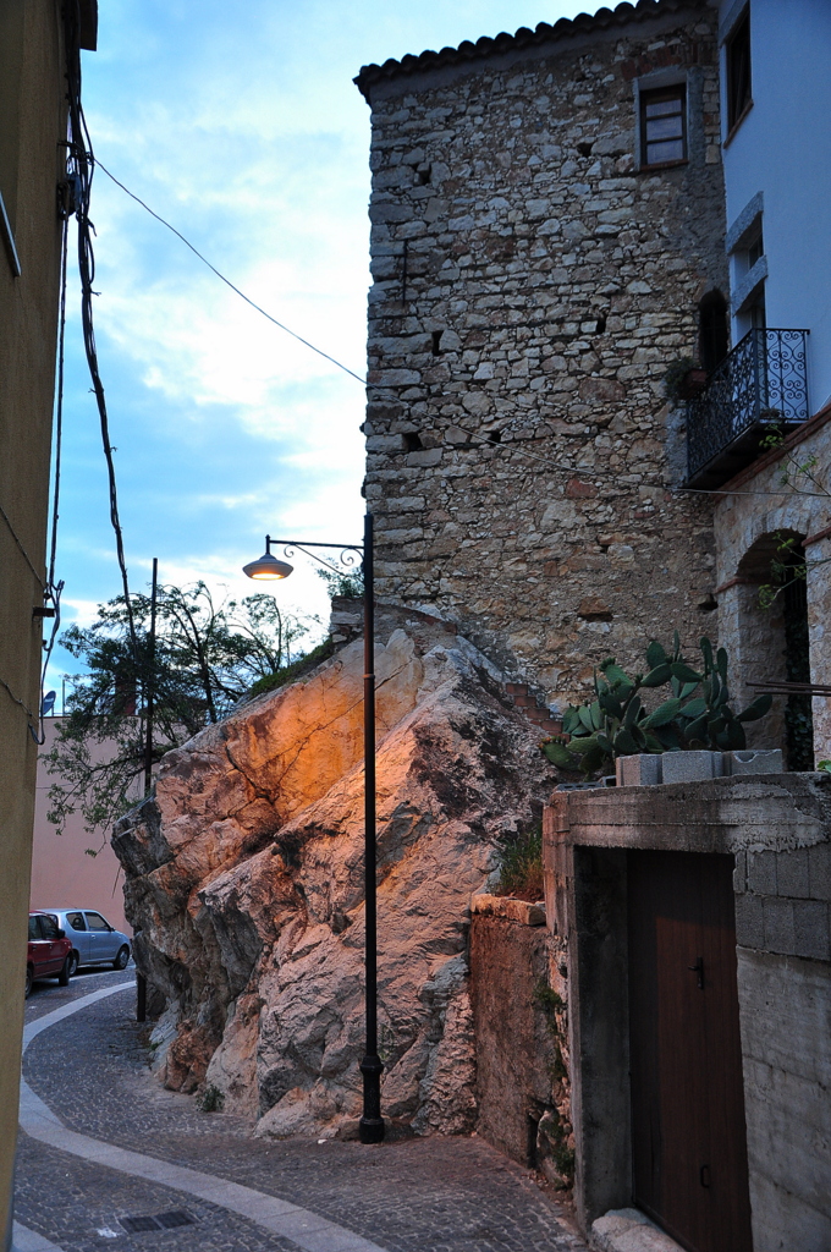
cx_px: 416
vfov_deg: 53.2
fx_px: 1250
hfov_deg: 36.8
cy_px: 626
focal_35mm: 36
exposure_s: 1/60
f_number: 4
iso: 400
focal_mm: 24
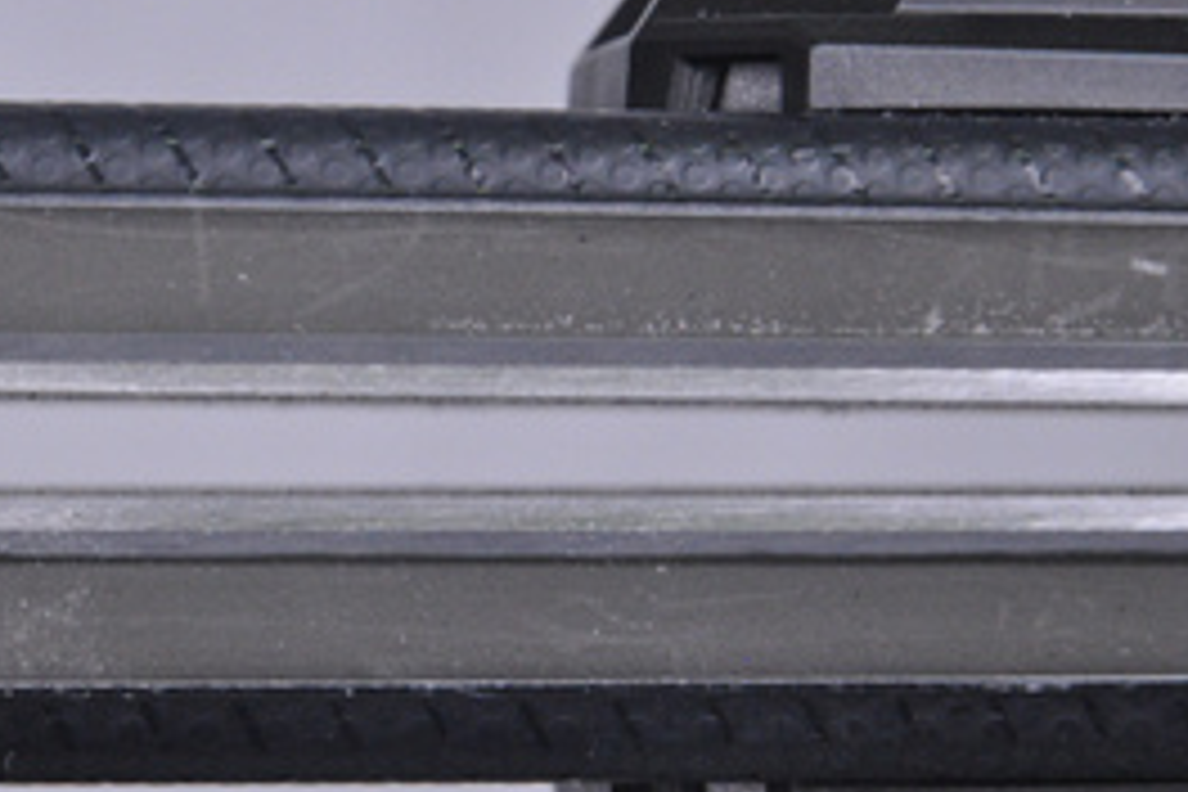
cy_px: 421
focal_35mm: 268
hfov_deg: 7.7
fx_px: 8838
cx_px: 194
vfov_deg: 5.1
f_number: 9.5
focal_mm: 105
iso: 3200
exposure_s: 1/125
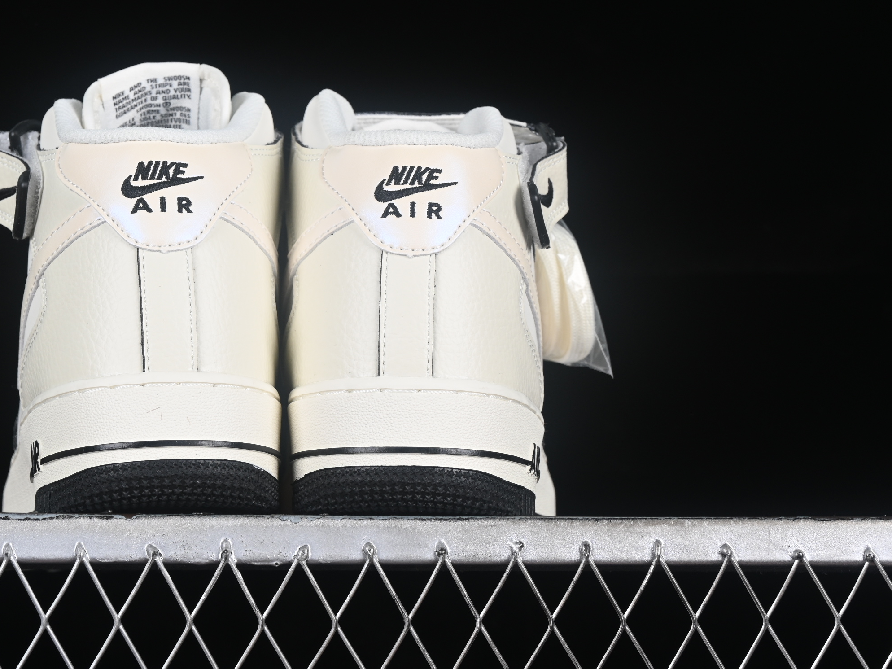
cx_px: 289
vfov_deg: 14.6
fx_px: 2603
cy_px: 262
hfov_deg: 19.4
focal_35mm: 101
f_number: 8
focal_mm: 50
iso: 160
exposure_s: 1/80
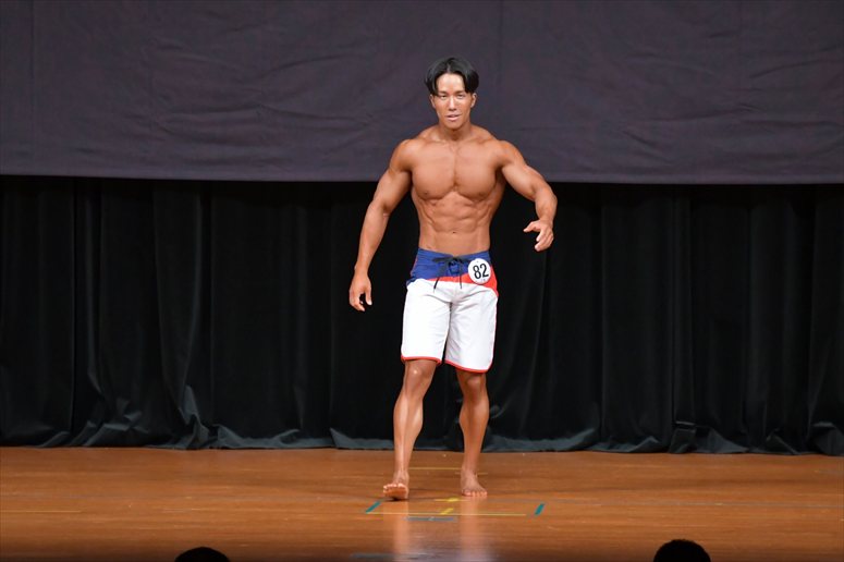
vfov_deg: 5.1
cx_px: 422
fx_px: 6327
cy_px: 281
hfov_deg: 7.6
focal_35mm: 270
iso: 5000
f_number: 5.6
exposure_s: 1/400
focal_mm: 180
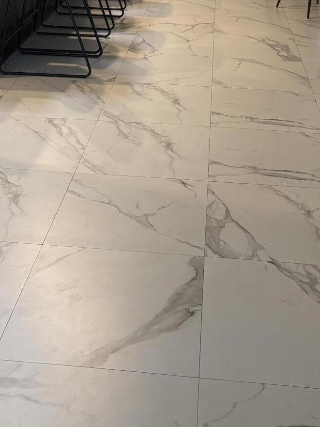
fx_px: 727
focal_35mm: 59
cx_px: 148
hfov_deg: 24.8
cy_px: -50
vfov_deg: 29.3
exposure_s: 1/60
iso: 125
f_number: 1.6
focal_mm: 5.96
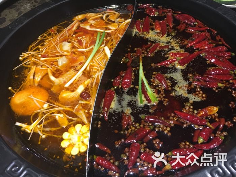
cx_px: 118
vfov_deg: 48.2
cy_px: 88
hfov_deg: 61.7
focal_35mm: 29
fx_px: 198
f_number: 2.2
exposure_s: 1/20
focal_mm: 4.15
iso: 200
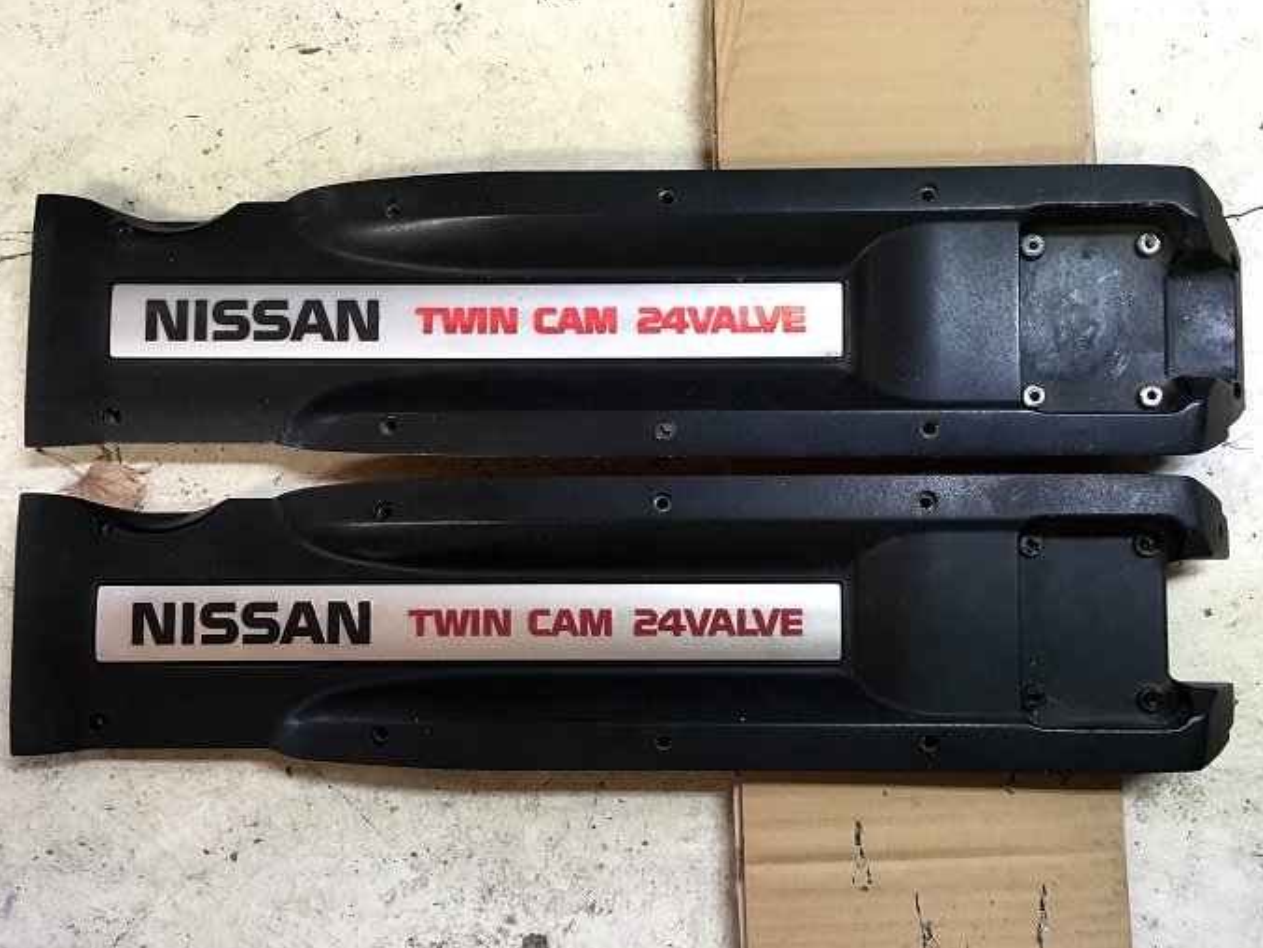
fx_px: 1095
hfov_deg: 60.0
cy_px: 482
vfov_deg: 46.8
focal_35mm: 30
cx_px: 638
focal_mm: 4.15
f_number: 2.2
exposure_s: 1/30
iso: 100
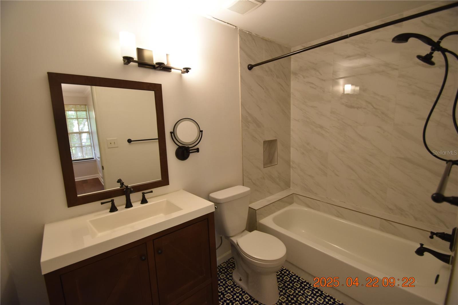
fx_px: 191
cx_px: 229
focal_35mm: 15
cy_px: 152
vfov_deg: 77.3
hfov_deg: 100.4
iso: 800
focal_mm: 10
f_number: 4
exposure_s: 1/45
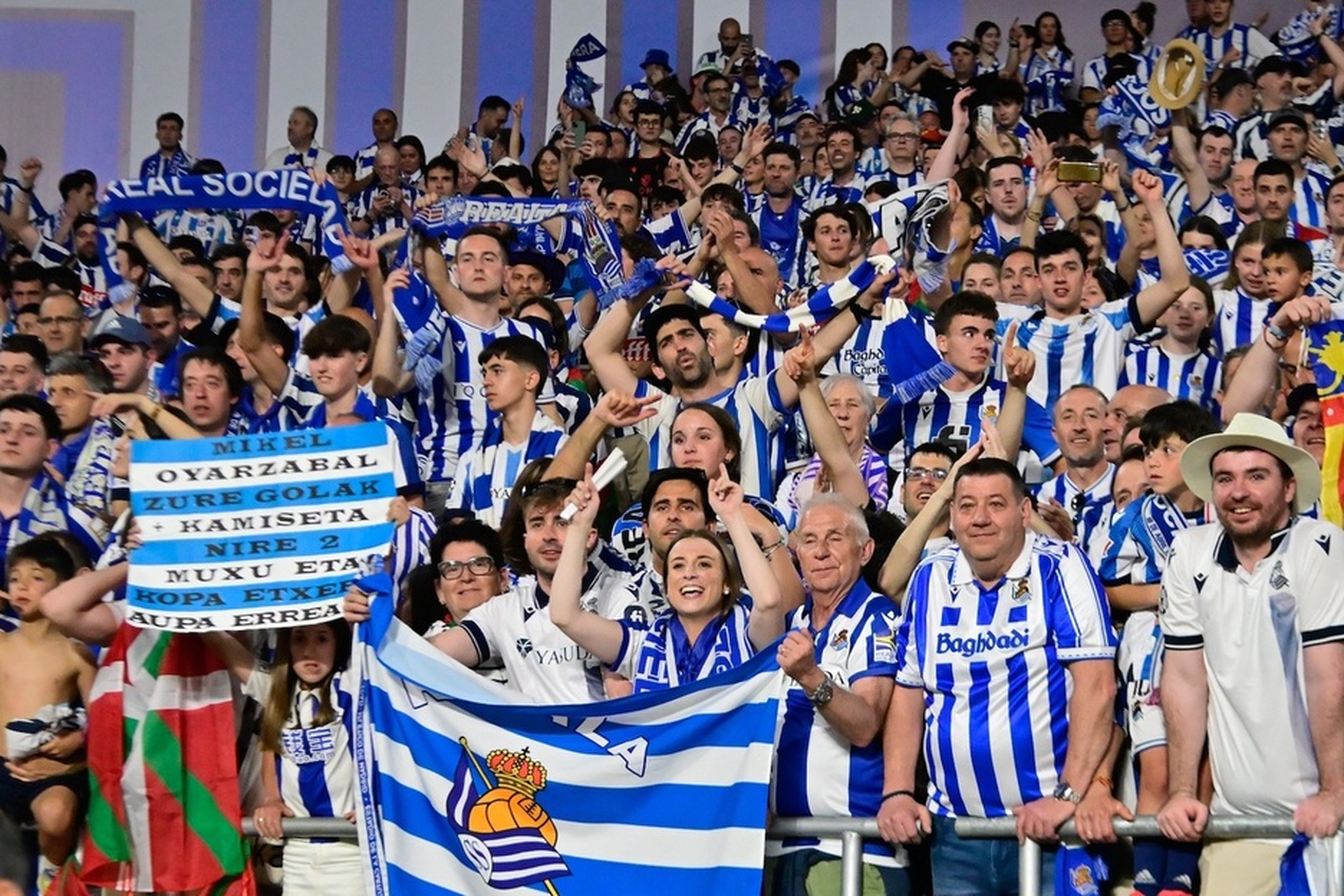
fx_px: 3920
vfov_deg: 13.0
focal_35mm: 105
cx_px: 672
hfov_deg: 19.5
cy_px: 448
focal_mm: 70
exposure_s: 1/2000
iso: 6400
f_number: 4
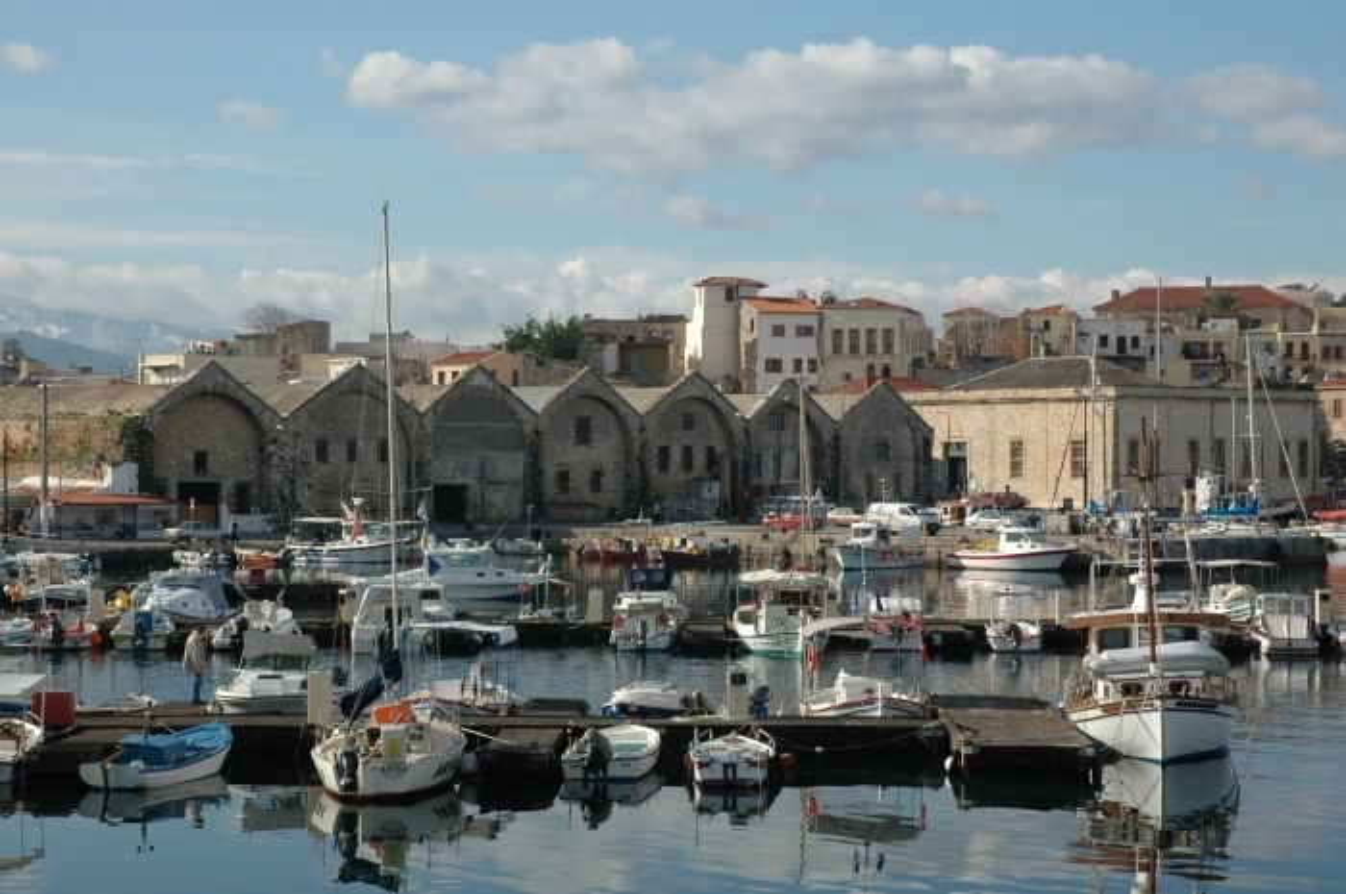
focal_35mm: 75
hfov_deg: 27.0
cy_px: 447
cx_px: 673
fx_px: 2801
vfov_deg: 18.1
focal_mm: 50
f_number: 10
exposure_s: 1/400
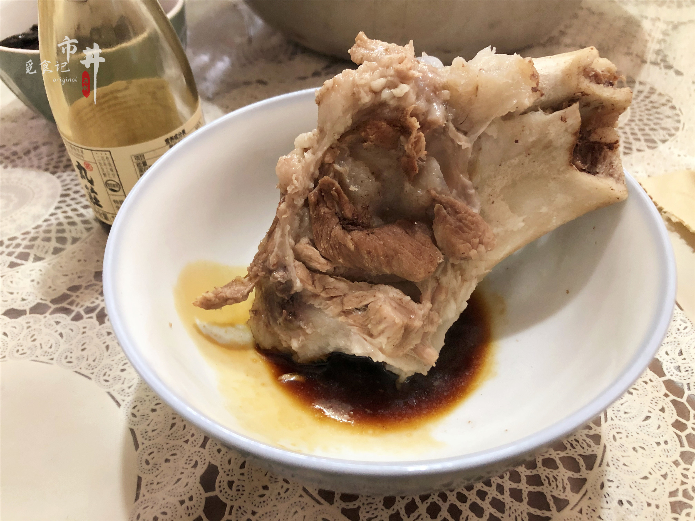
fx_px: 562
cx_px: 348
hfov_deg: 63.4
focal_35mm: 28
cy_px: 260
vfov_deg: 49.7
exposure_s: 1/15
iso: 100
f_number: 1.8
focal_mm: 3.99
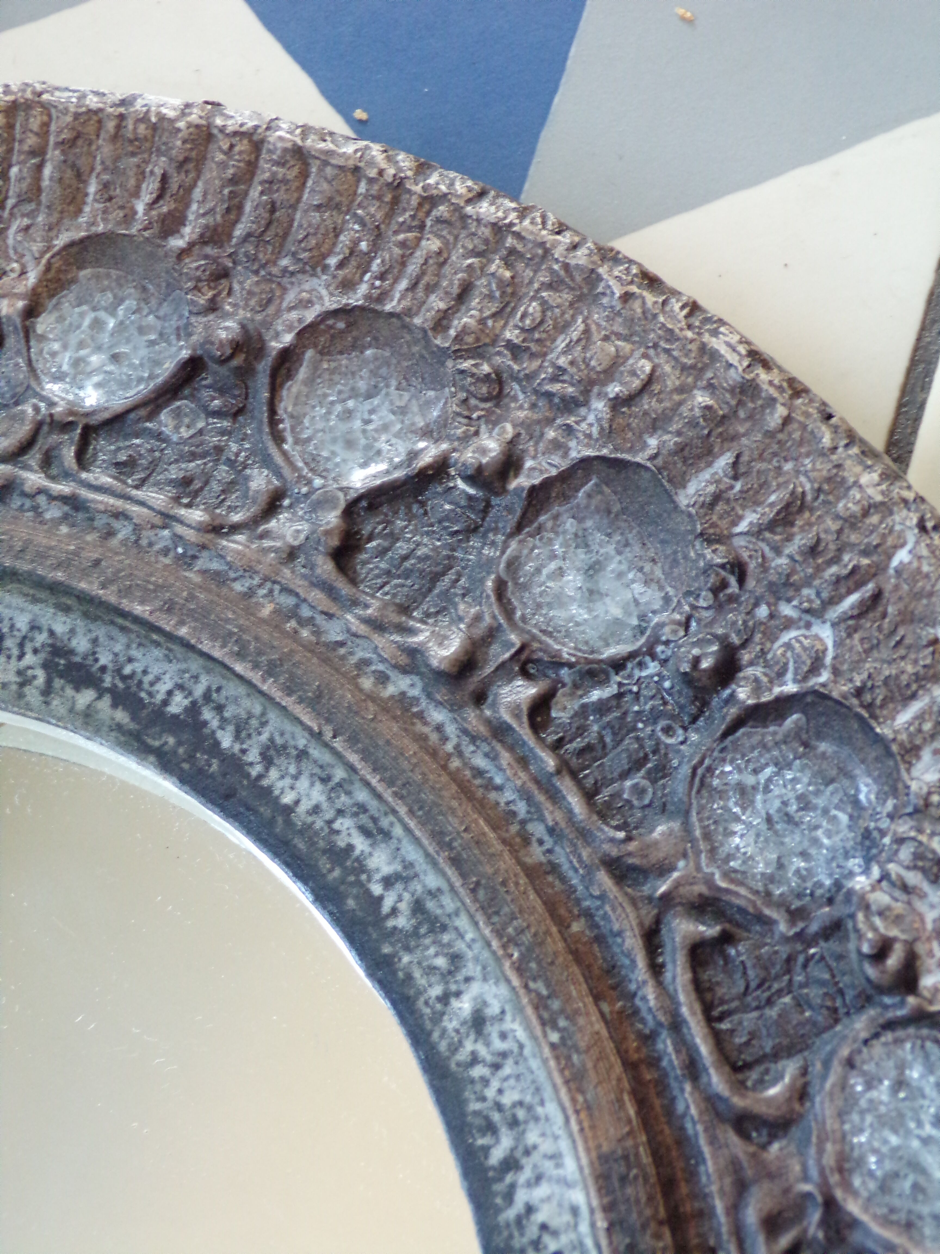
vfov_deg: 34.3
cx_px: 470
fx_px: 2028
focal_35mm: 56
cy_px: 627
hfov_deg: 26.1
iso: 400
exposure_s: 1/15
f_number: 3.7
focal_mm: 10.1
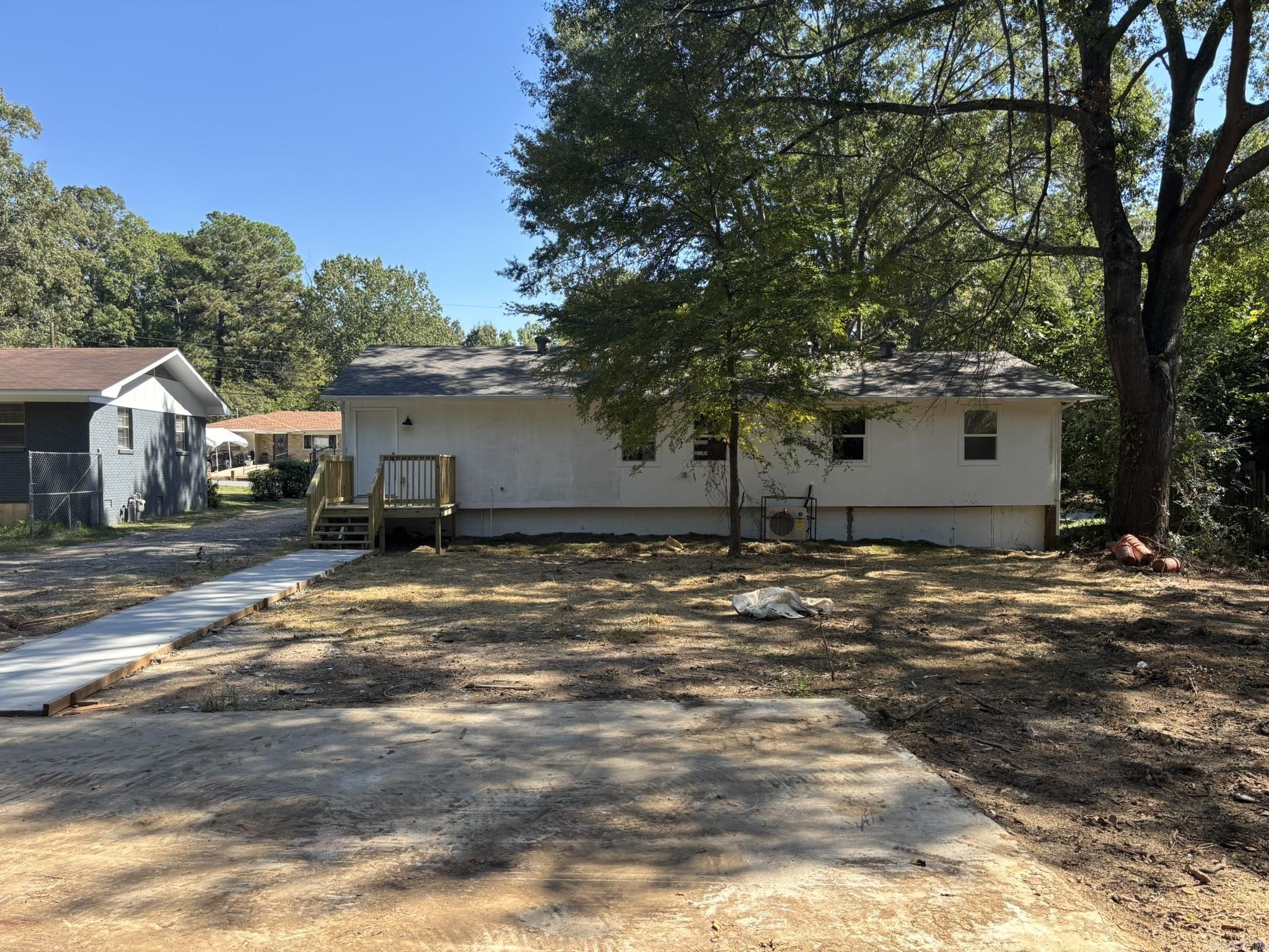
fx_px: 953
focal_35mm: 26
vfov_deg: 53.1
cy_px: 476
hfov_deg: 67.3
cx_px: 634
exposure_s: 1/865
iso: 50
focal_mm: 5.96
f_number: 1.6
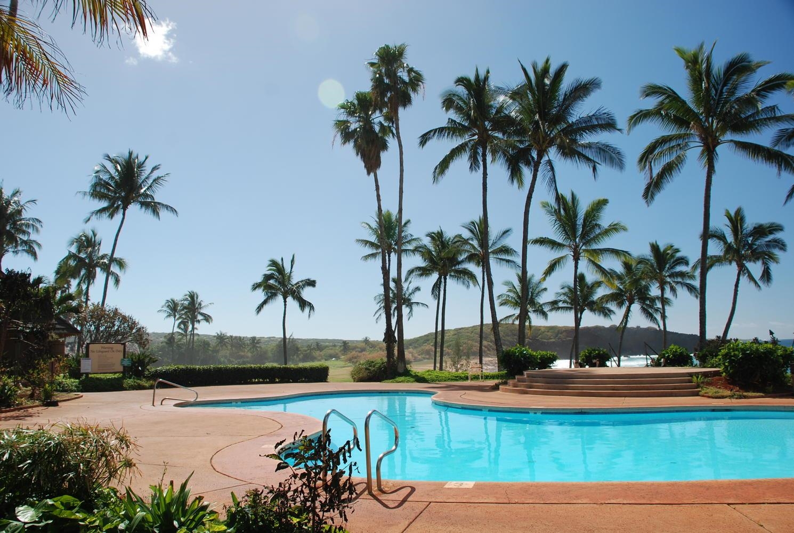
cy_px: 266
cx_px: 397
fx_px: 663
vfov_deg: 43.8
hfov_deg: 61.8
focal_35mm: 30
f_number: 7.1
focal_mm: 20
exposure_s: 1/200
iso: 100
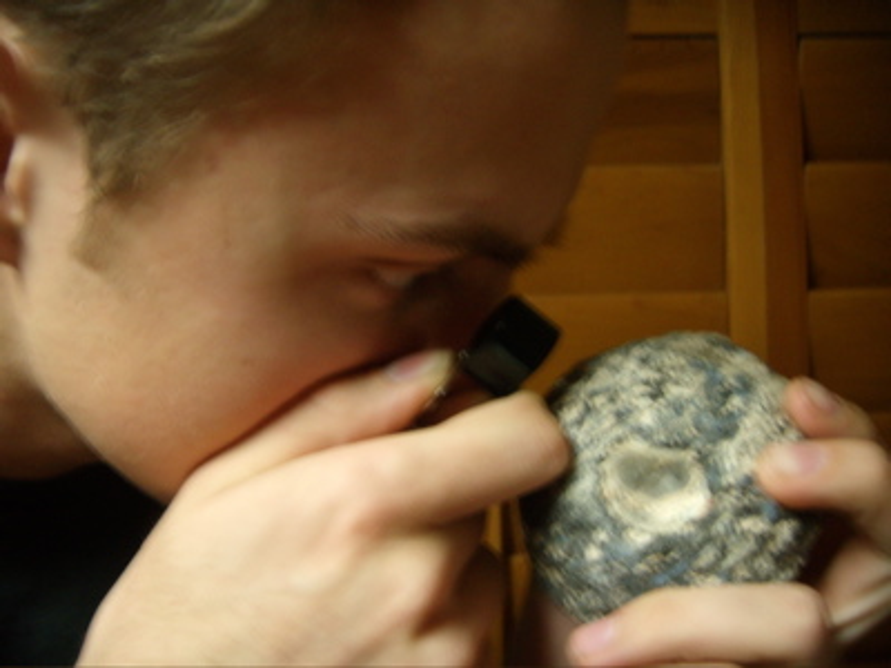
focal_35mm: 38
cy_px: 334
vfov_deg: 37.7
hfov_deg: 49.0
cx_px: 446
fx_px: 978
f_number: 3.5
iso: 113
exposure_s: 1/4
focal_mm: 6.4
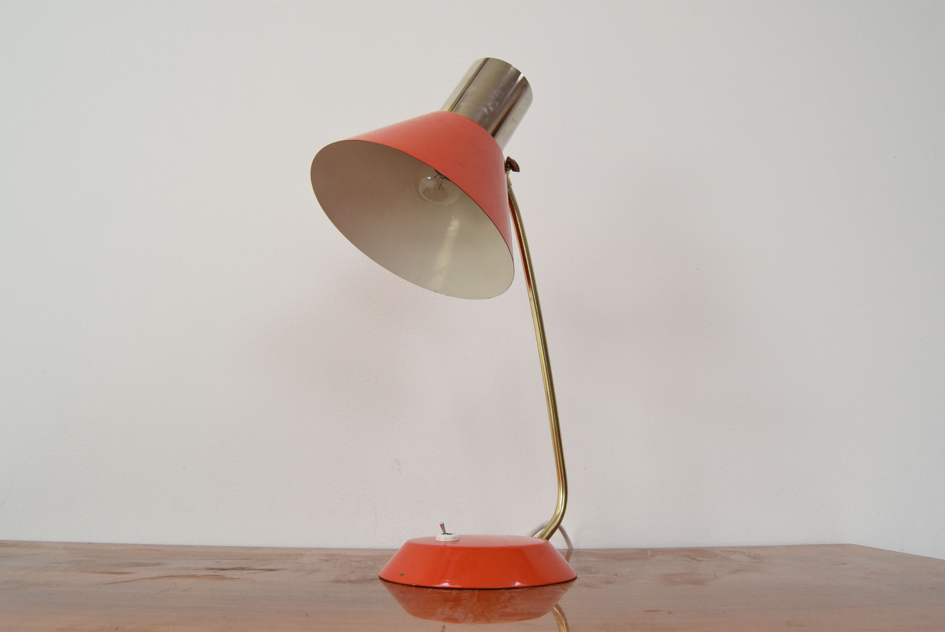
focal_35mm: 27
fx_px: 709
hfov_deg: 67.3
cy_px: 316
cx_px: 472
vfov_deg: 48.0
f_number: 7.1
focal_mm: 18
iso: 1600
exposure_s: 1/200
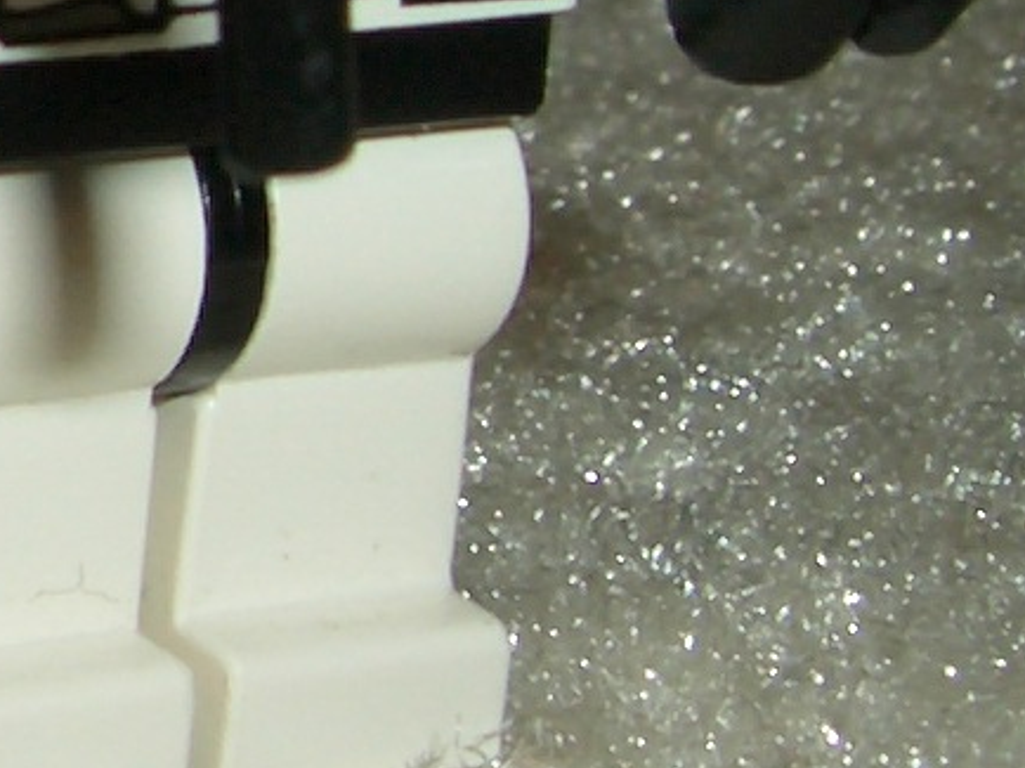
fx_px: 5505
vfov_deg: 7.8
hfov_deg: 9.9
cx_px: -1053
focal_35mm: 186
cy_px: -423
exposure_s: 1/60
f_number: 4.3
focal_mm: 5.8
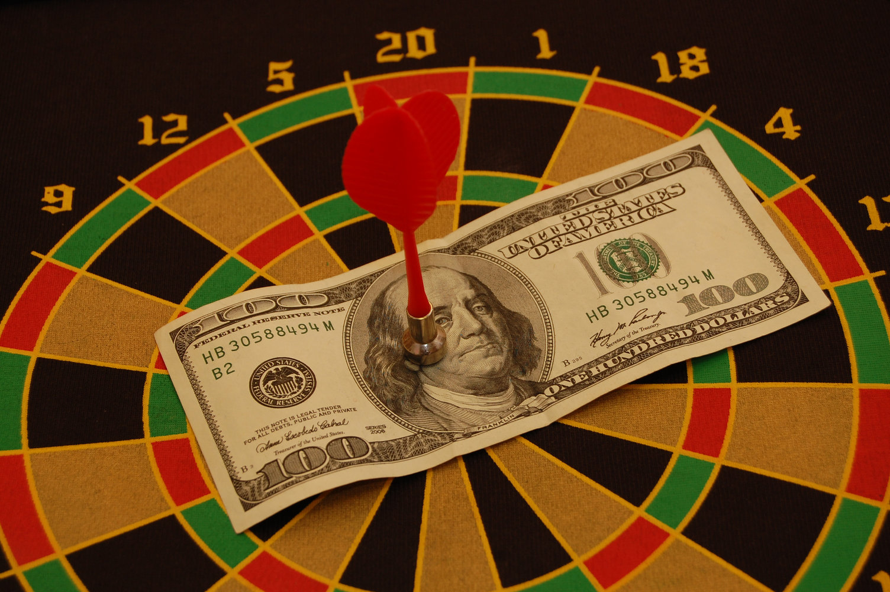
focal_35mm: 82
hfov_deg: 24.6
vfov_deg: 16.5
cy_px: 296
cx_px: 445
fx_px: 2038
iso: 320
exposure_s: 1/125
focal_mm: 55
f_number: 8
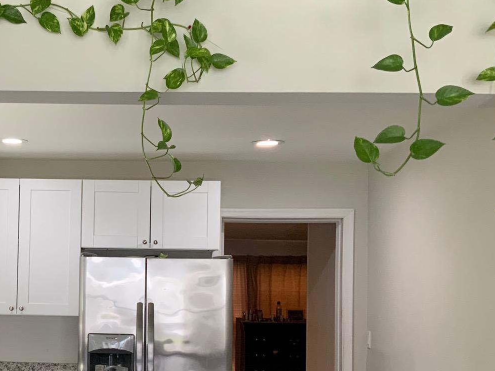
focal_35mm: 60
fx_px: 858
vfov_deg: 24.2
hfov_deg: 31.0
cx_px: 70
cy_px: 268
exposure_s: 1/81
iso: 64
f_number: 1.8
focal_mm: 3
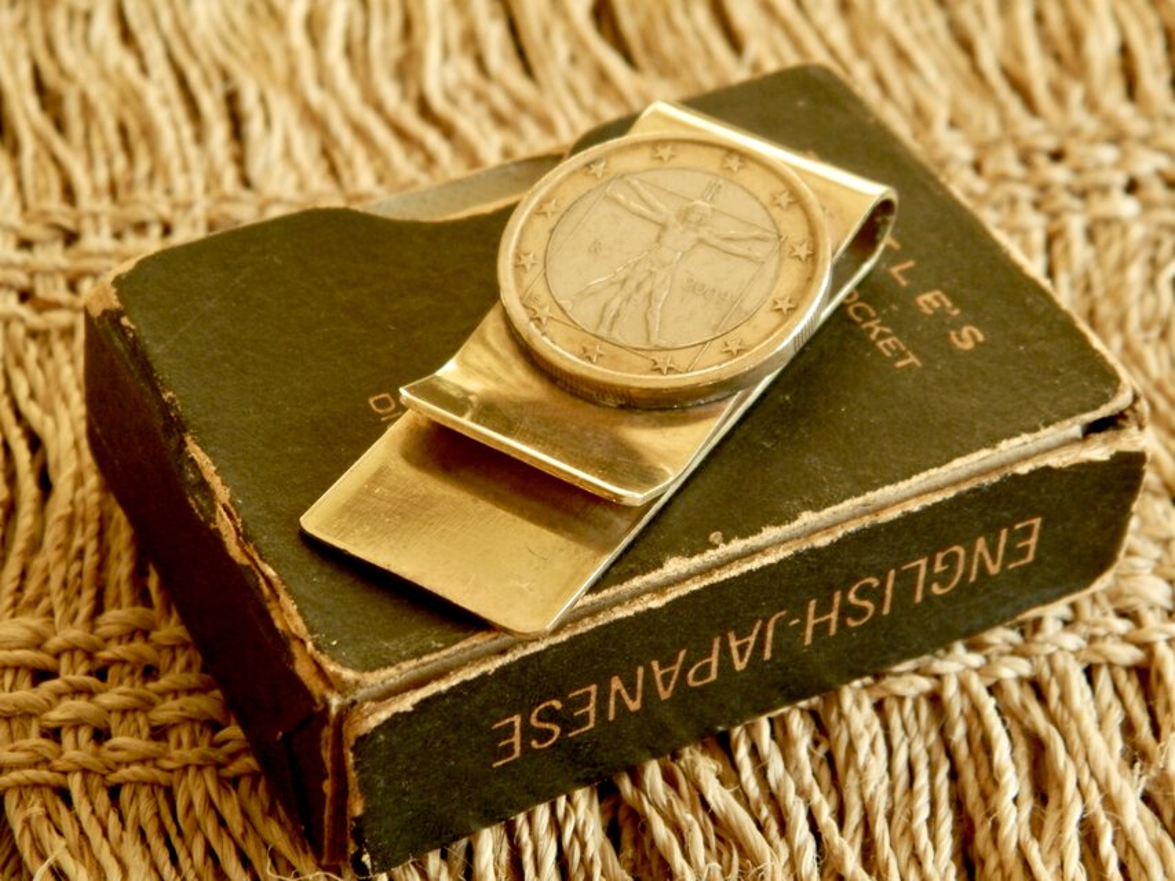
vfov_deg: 18.0
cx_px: 588
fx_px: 2784
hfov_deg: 23.8
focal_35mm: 82
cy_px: 440
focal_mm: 14.6
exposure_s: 1/25
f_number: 4.2
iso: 200
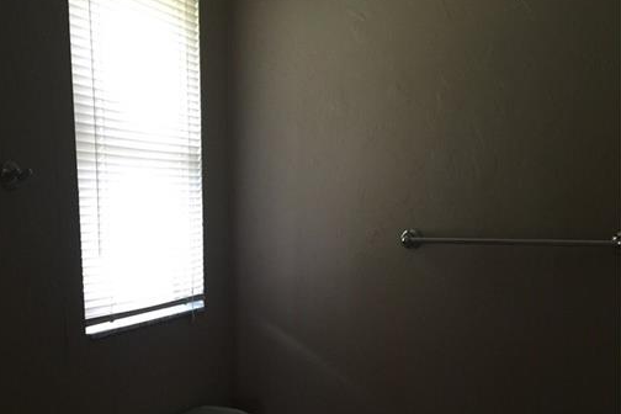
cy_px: 405
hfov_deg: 42.6
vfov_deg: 27.7
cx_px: 267
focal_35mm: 46
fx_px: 793
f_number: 2.2
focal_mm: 4.15
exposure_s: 1/10
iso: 125
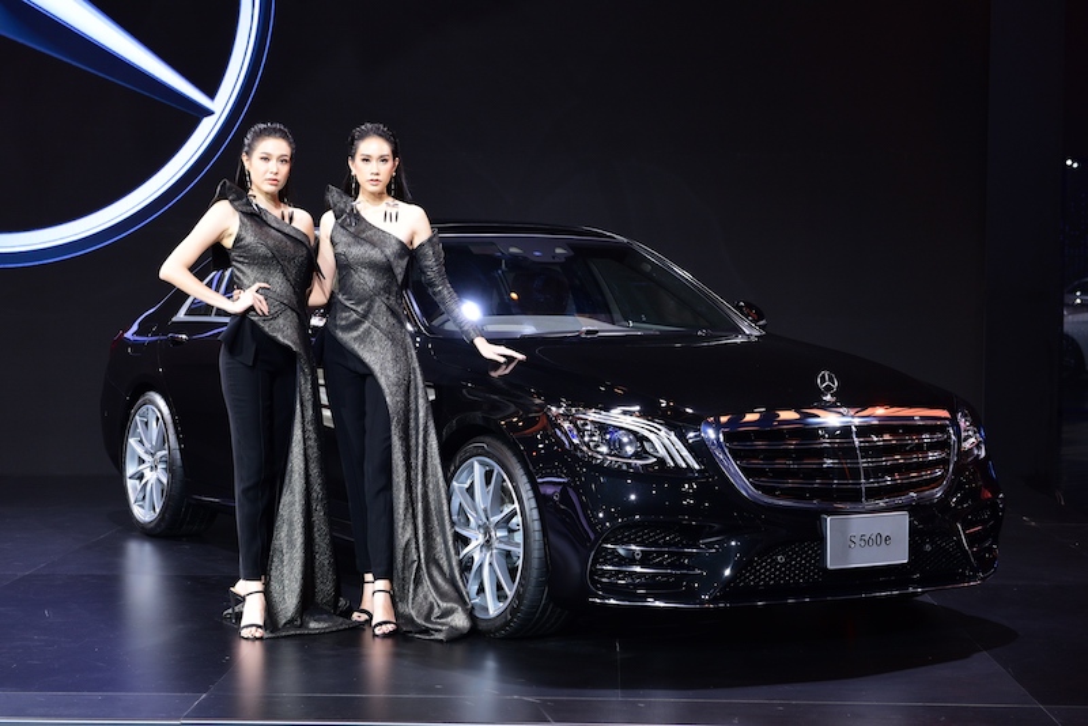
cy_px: 363
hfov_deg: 28.8
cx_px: 544
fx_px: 2116
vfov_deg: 19.5
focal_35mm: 70
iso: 640
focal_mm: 70
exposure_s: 1/60
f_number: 7.1
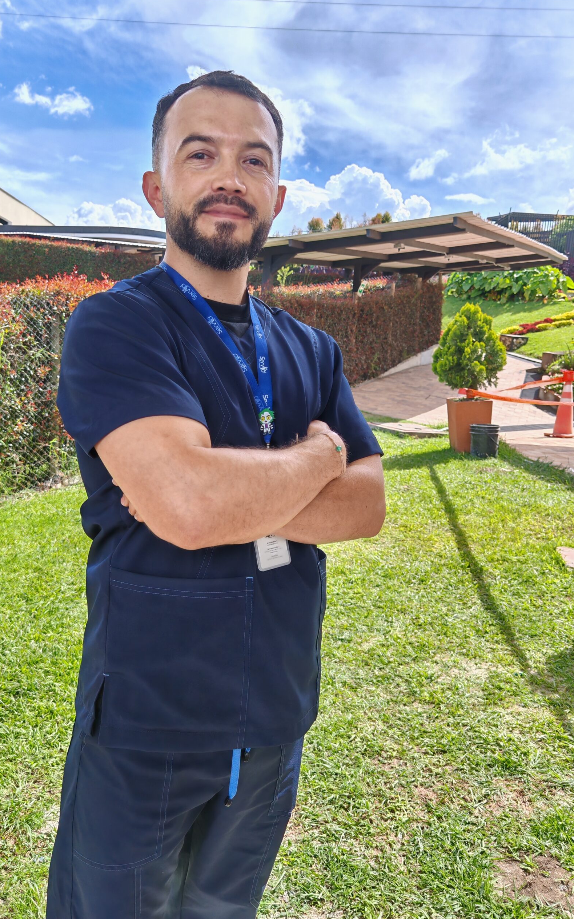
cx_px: 234
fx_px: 726
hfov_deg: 43.0
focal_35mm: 29
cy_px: 456
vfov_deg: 64.6
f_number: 1.9
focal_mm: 6.67
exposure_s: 1/430
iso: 50
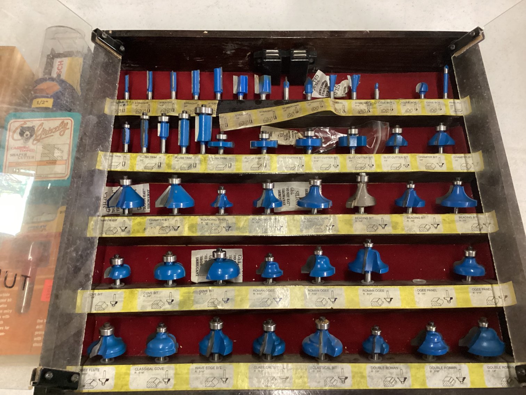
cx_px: 263
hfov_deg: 58.3
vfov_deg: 45.4
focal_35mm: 31
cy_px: 198
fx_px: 471
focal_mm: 3.3
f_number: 2.4
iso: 640
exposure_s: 1/30
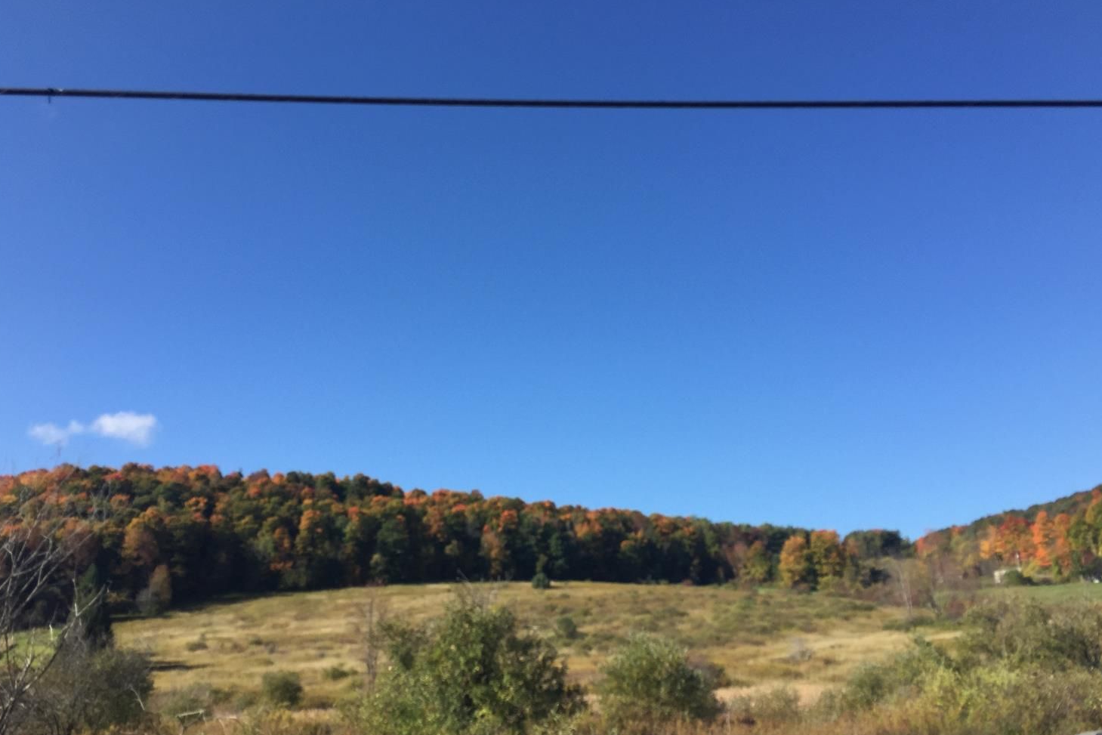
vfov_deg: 42.3
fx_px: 949
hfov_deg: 60.3
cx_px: 543
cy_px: 361
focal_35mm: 31
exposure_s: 1/1412
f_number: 2.2
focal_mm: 4.15
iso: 32
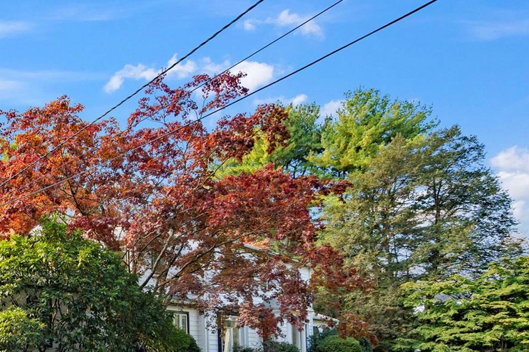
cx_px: -5
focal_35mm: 37
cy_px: 297
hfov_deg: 44.0
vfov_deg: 34.5
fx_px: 543
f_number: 6.3
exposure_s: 1/400
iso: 640
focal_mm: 16
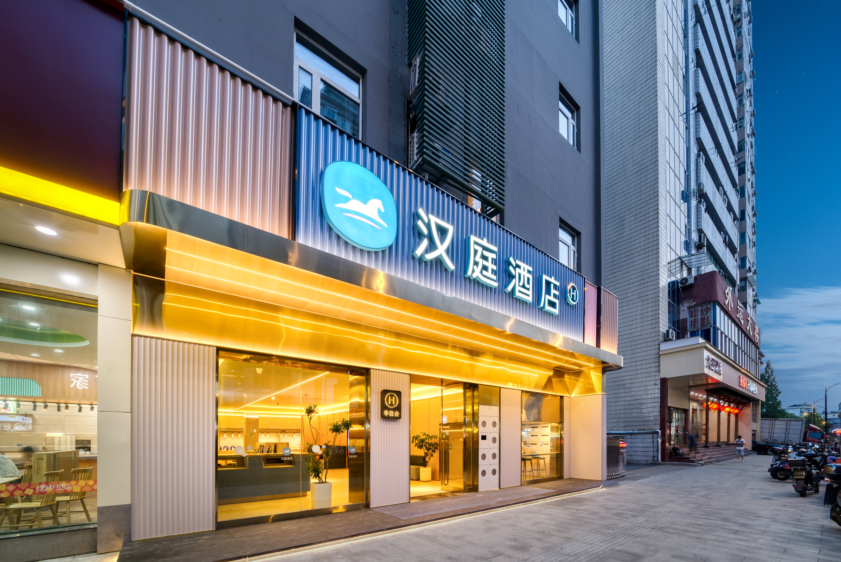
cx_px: 420
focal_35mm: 12
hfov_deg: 112.6
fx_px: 280
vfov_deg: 90.1
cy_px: 281
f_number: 10
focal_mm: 12
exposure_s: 1/6
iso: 320
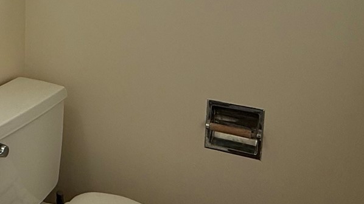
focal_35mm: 49
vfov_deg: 23.1
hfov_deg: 37.6
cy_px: -13
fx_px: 473
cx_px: 0
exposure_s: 1/120
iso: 125
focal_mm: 2.22
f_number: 2.2
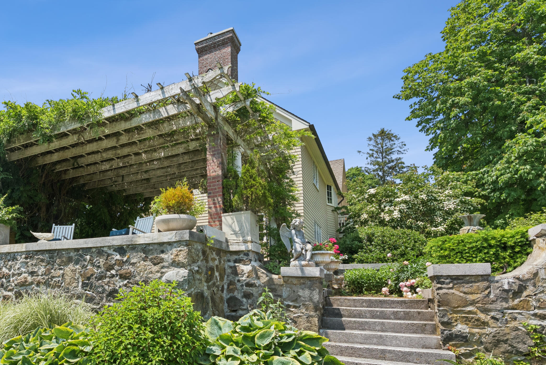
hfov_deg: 72.4
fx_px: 349
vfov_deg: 54.0
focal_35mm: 23
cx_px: 158
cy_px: 244
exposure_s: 1/800
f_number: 7.1
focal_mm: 16
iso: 320
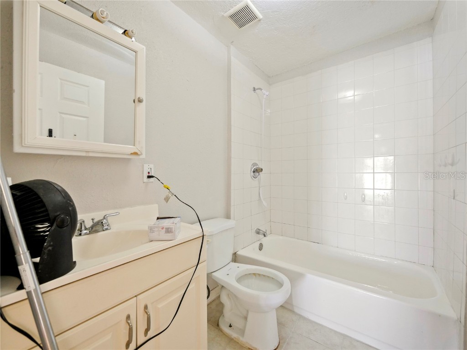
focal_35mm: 14
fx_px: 189
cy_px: 175
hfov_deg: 102.1
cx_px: 234
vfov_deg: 85.7
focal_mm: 7
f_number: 4
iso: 500
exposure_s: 1/60
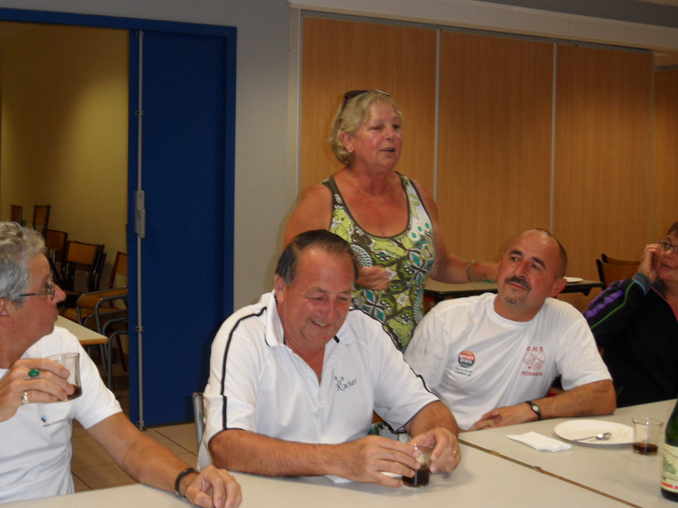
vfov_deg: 29.1
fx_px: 979
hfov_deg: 38.2
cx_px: 339
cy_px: 254
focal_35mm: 50
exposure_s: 1/45
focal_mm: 8.2
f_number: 3.8
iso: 200
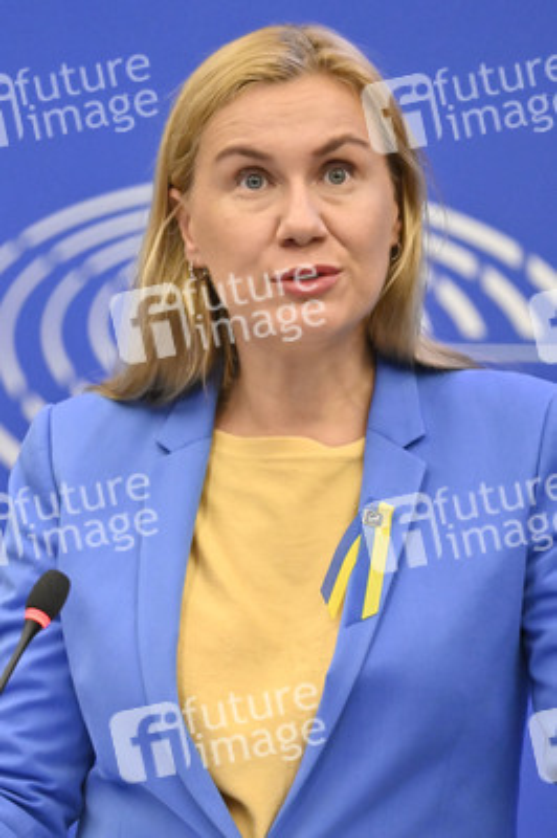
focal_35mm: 165
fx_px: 3836
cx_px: 278
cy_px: 419
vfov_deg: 12.5
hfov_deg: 8.3
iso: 5000
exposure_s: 1/1000
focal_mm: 165
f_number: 2.8
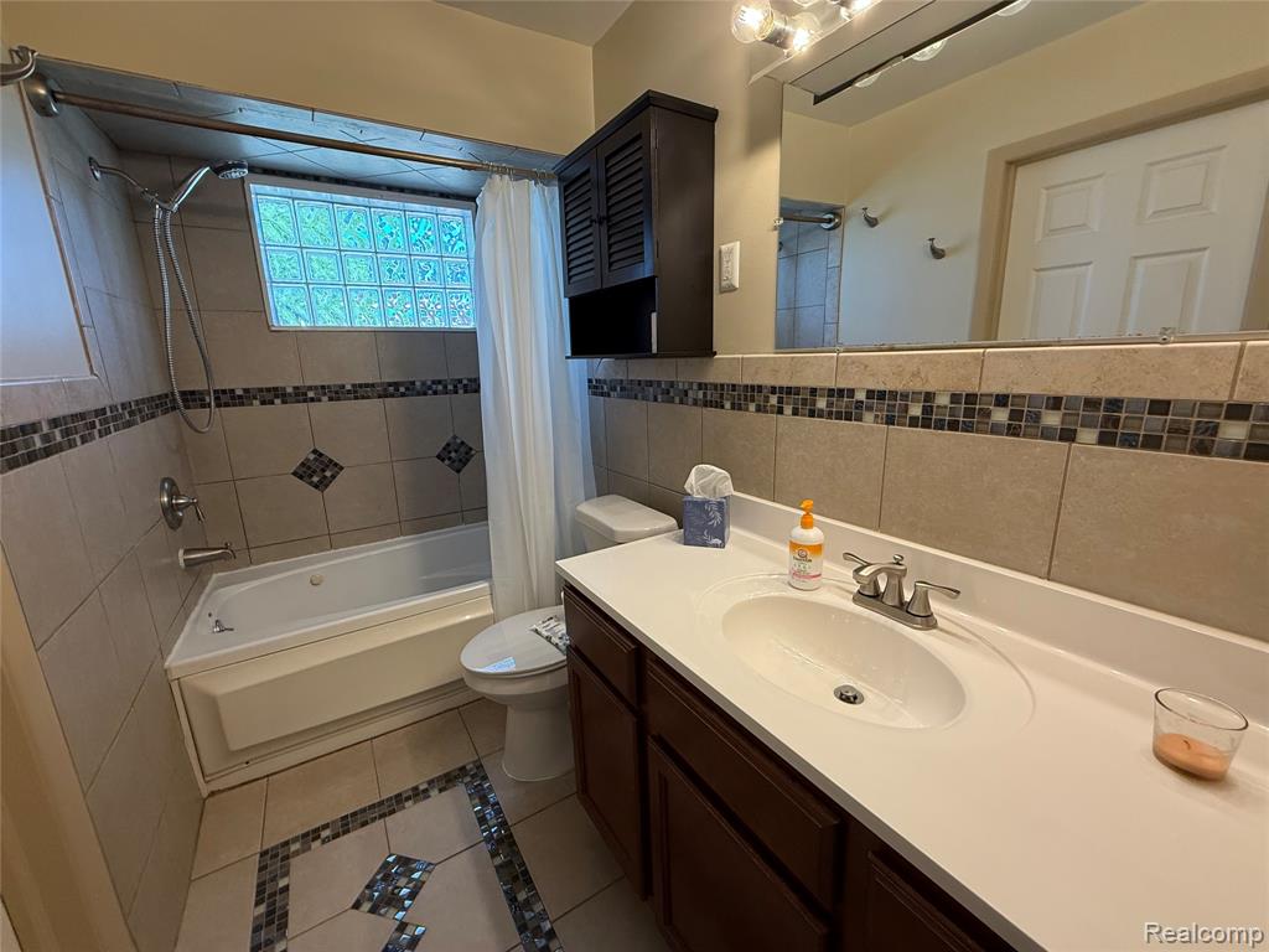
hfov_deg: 102.1
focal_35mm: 14
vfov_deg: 85.7
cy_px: 476
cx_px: 634
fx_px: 513
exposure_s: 1/120
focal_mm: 2.22
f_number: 2.2
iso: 200
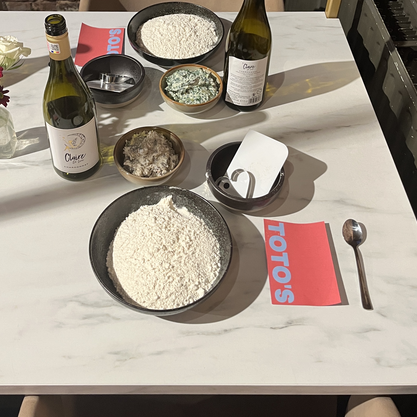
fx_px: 545
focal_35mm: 40
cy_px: 79
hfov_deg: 41.7
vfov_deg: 40.1
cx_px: 170
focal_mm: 5.1
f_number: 1.6
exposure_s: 1/50
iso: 125
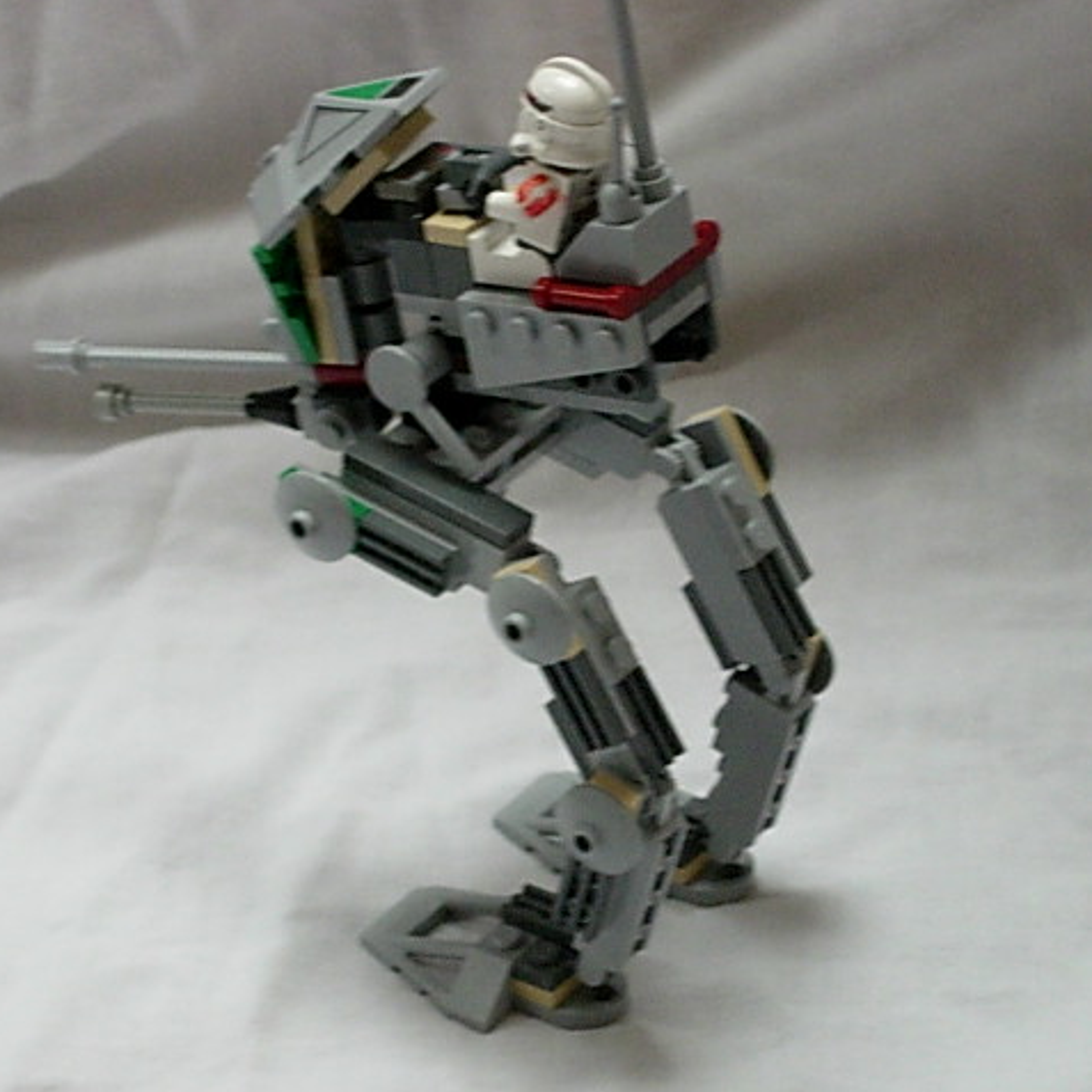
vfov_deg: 13.0
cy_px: 545
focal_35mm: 134
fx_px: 4783
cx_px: 501
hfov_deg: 13.0
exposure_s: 1/95.8
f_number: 4.9
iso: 400
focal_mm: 23.4
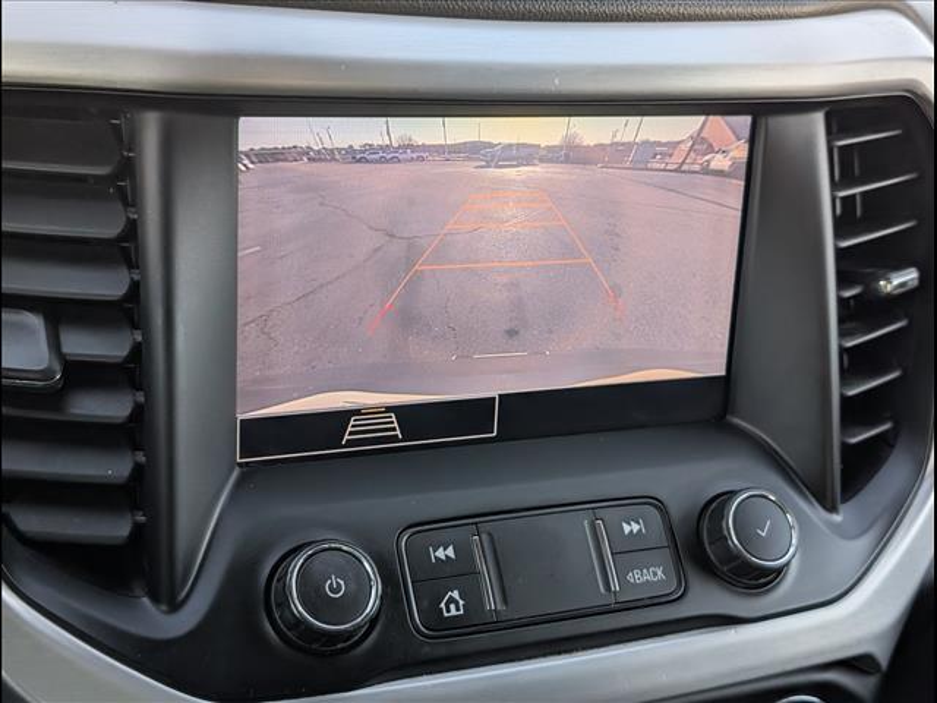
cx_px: 468
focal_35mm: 49
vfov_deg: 29.7
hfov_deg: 38.9
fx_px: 1326
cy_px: 352
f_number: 1.68
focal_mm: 6.9
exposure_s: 1/1429
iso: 536
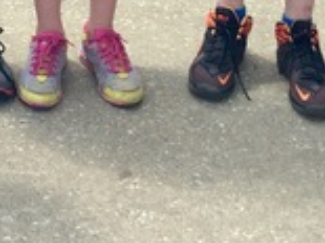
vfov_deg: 9.9
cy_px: -308
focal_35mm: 135
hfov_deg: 14.2
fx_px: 1266
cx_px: -55
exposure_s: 1/898
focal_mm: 4.15
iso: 32
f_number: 2.2
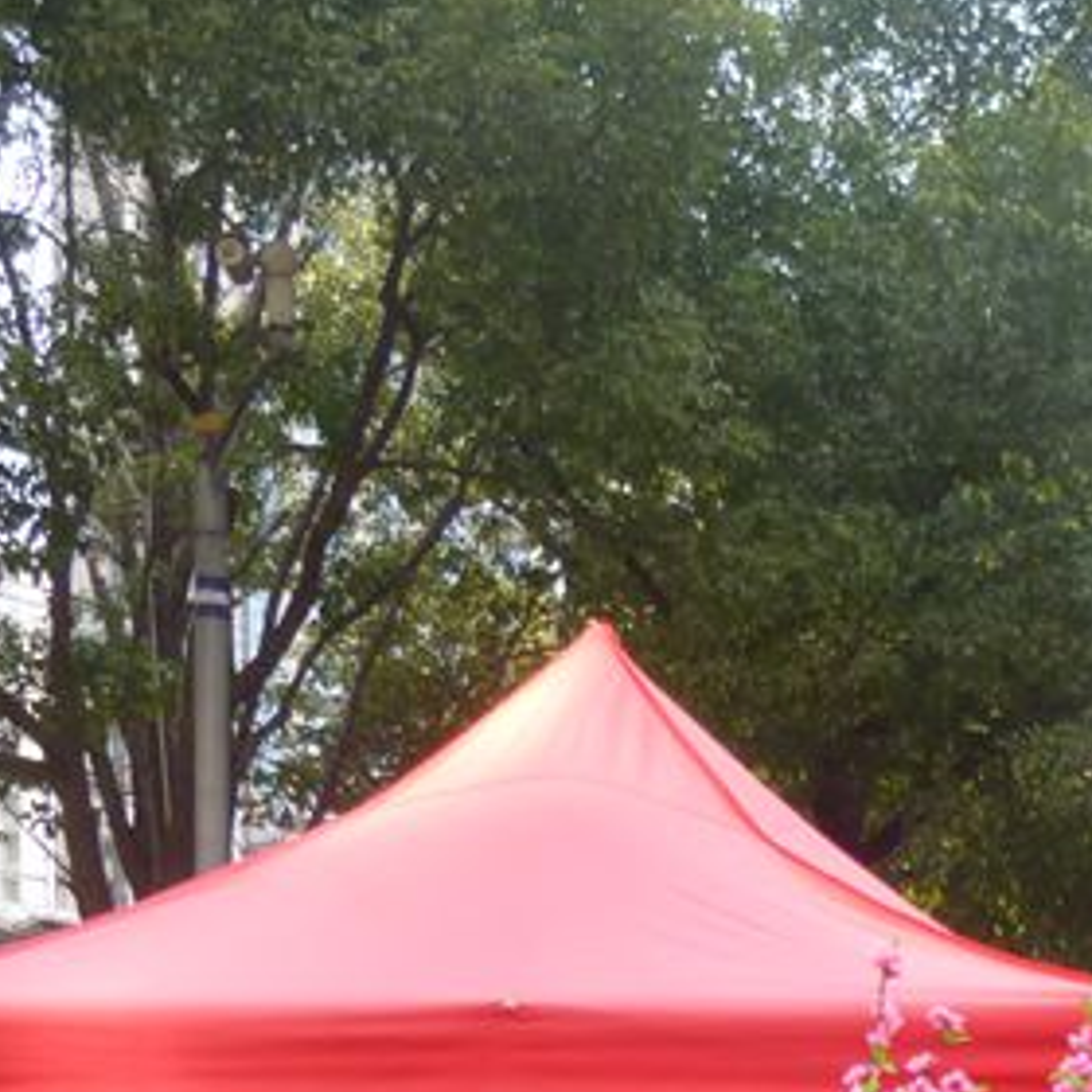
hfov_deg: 19.3
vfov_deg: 19.5
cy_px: 1279
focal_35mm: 84
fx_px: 2998
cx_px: 1353
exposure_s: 1/200
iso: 100
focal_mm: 4.5
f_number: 3.1
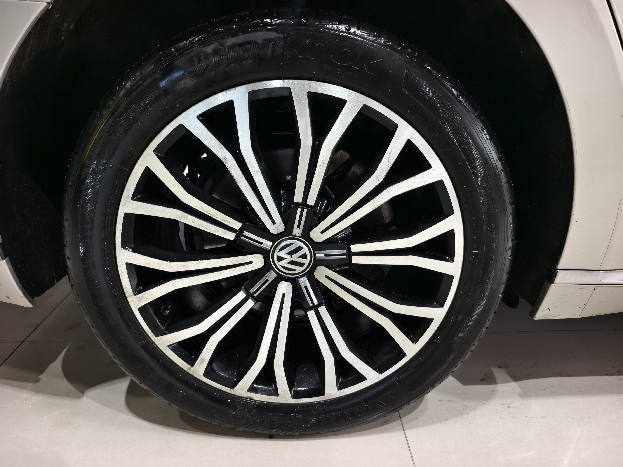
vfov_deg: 58.9
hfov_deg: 73.9
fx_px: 414
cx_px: 312
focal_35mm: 23
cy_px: 234
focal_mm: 5.6
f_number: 1.57
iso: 708
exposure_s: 1/673
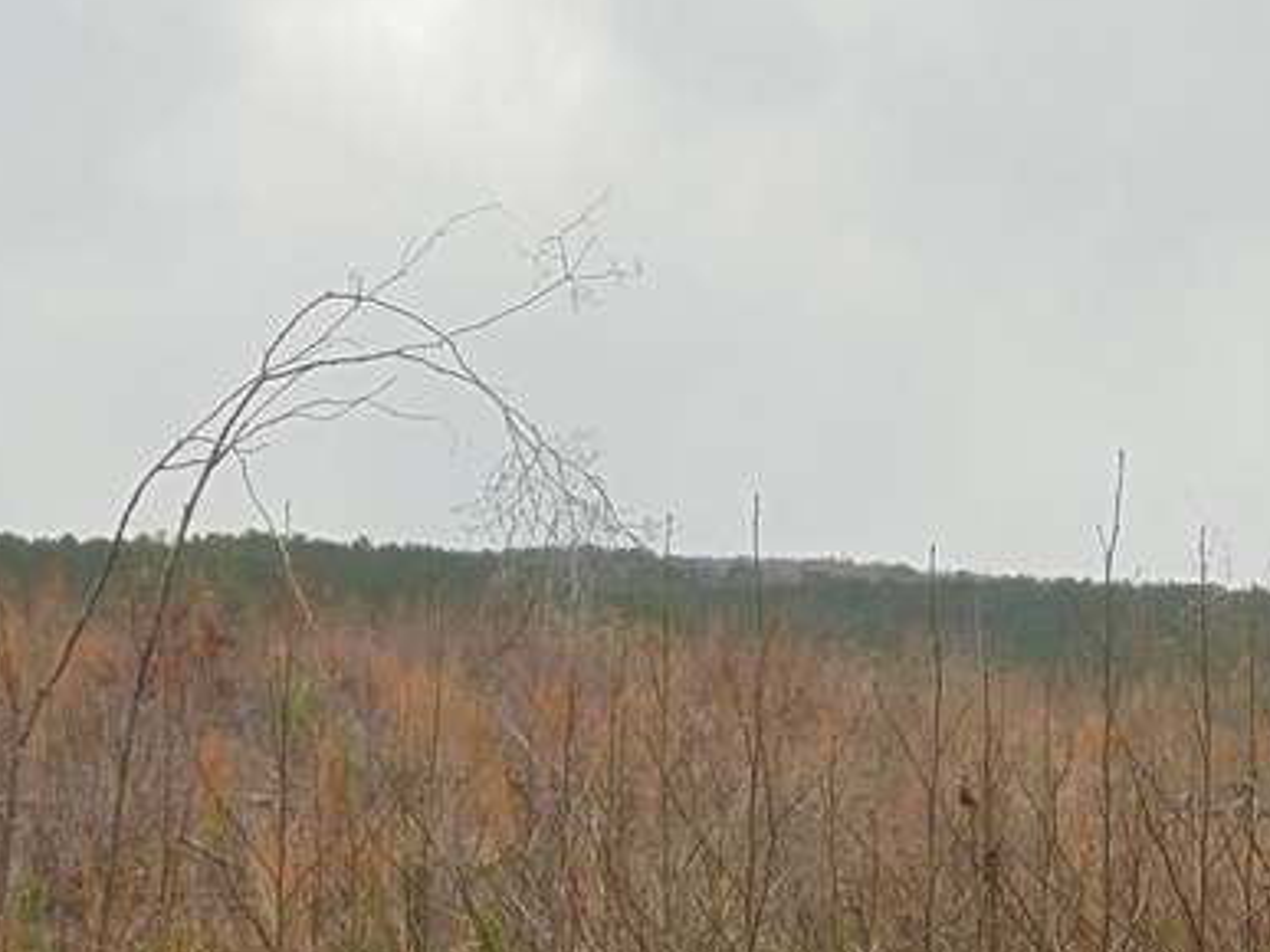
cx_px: 878
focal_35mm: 146
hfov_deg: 13.5
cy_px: 821
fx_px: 5355
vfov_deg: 10.1
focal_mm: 13.1
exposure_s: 1/125
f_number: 6.1
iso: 100
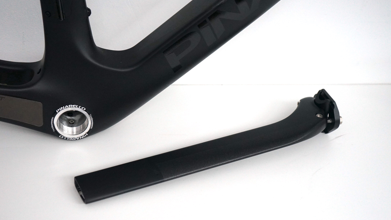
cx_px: 195
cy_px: 121
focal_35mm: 53
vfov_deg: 22.6
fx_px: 550
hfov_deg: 39.2
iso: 2000
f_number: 4.5
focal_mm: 50
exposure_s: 1/160
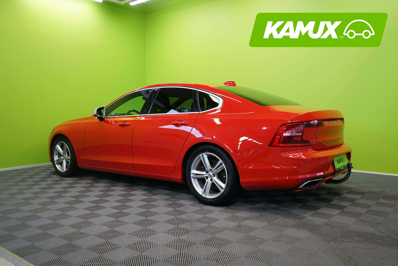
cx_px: 199
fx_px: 343
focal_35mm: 31
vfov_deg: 42.3
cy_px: 133
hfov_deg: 60.3
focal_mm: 31
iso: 400
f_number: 5
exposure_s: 1/30
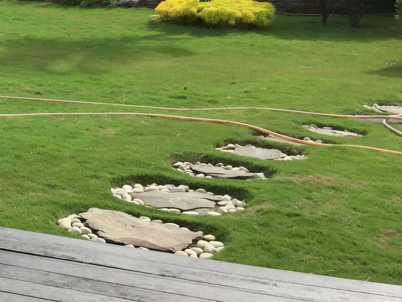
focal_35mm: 83
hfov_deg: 21.9
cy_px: 11
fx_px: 964
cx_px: -70
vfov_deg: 17.4
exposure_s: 1/849
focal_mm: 3.3
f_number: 2.4
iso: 25
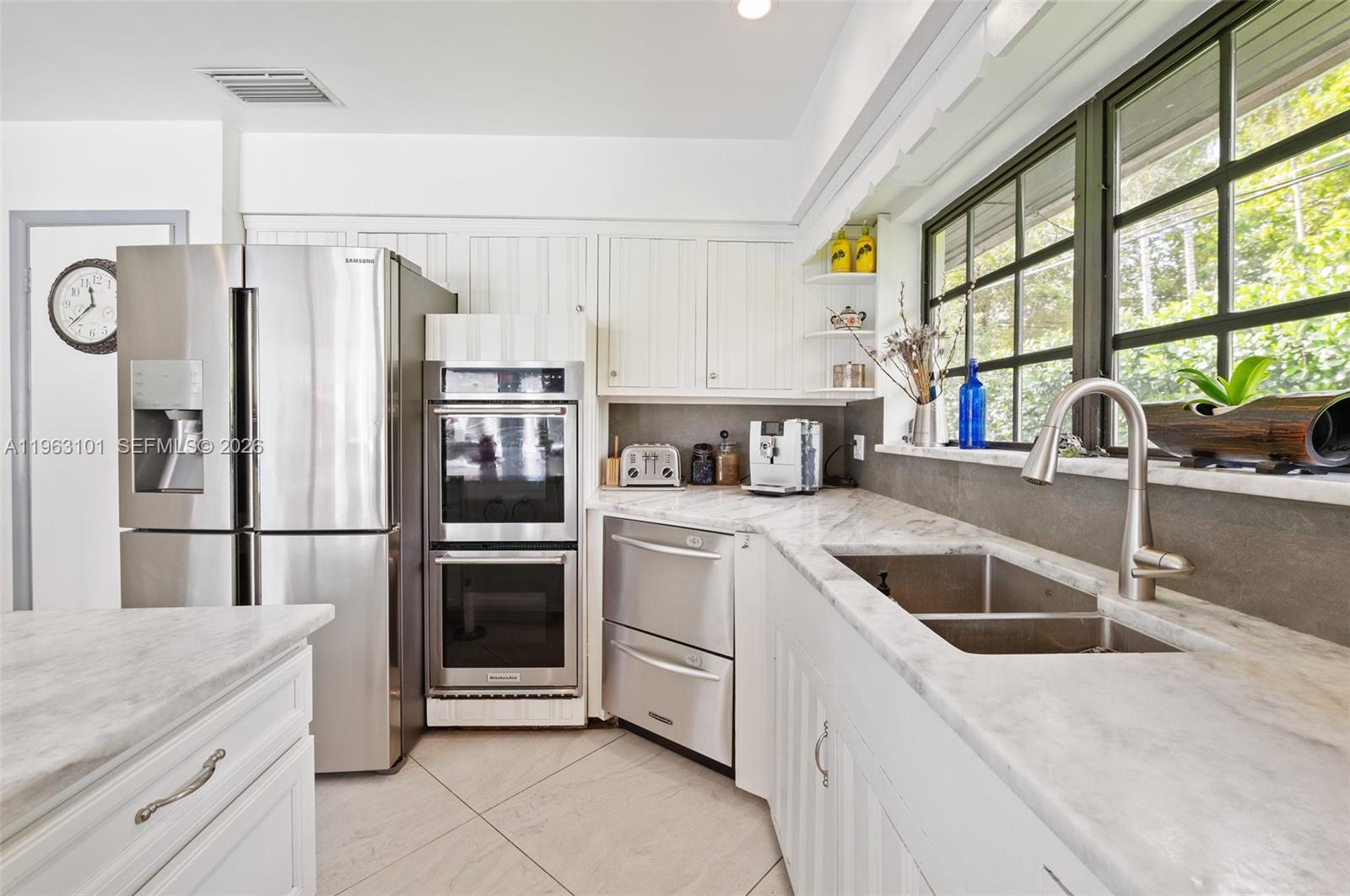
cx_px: 675
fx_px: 562
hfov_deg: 100.5
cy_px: 448
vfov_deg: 77.2
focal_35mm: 15
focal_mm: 15
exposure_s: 1/2
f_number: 8
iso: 200
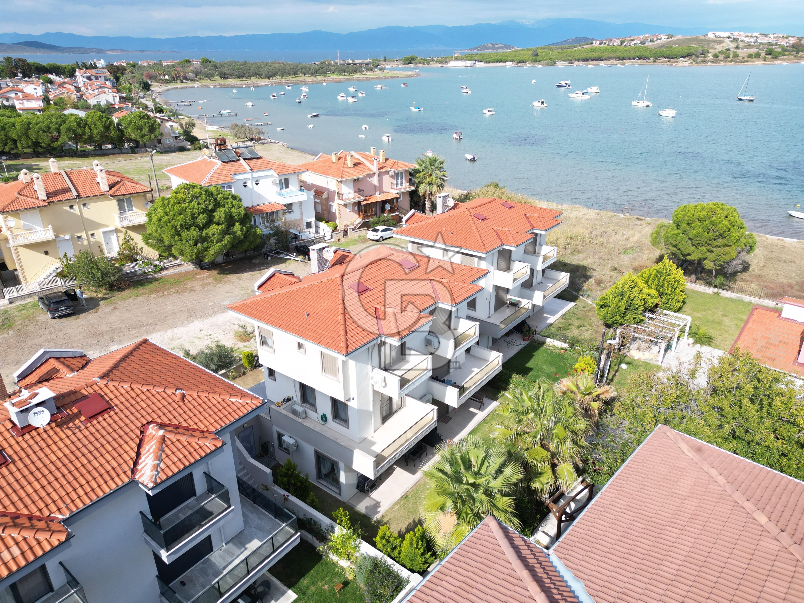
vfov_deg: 56.8
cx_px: 402
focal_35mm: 24
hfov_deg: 71.6
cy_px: 302
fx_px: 557
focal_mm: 6.72
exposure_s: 1/1600
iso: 110
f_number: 1.7
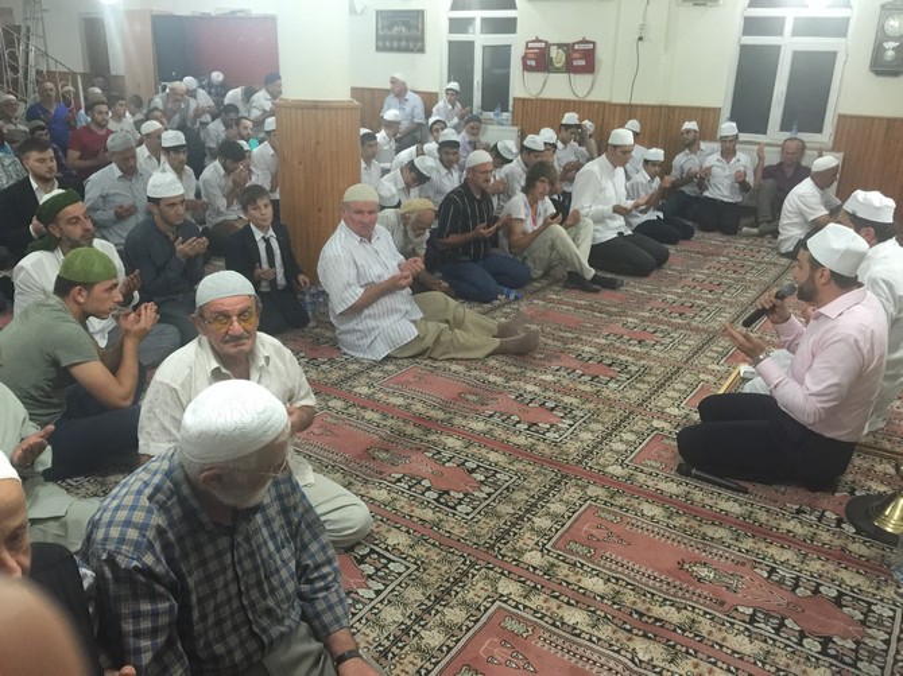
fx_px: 756
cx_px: 452
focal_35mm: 29
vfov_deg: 48.2
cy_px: 338
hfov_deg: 61.7
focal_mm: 4.15
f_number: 2.2
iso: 160
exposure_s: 1/17
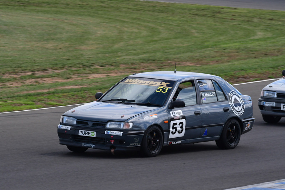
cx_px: 142
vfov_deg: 2.8
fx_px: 3920
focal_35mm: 495
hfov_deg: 4.2
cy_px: 95
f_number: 10
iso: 500
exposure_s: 1/640
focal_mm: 330
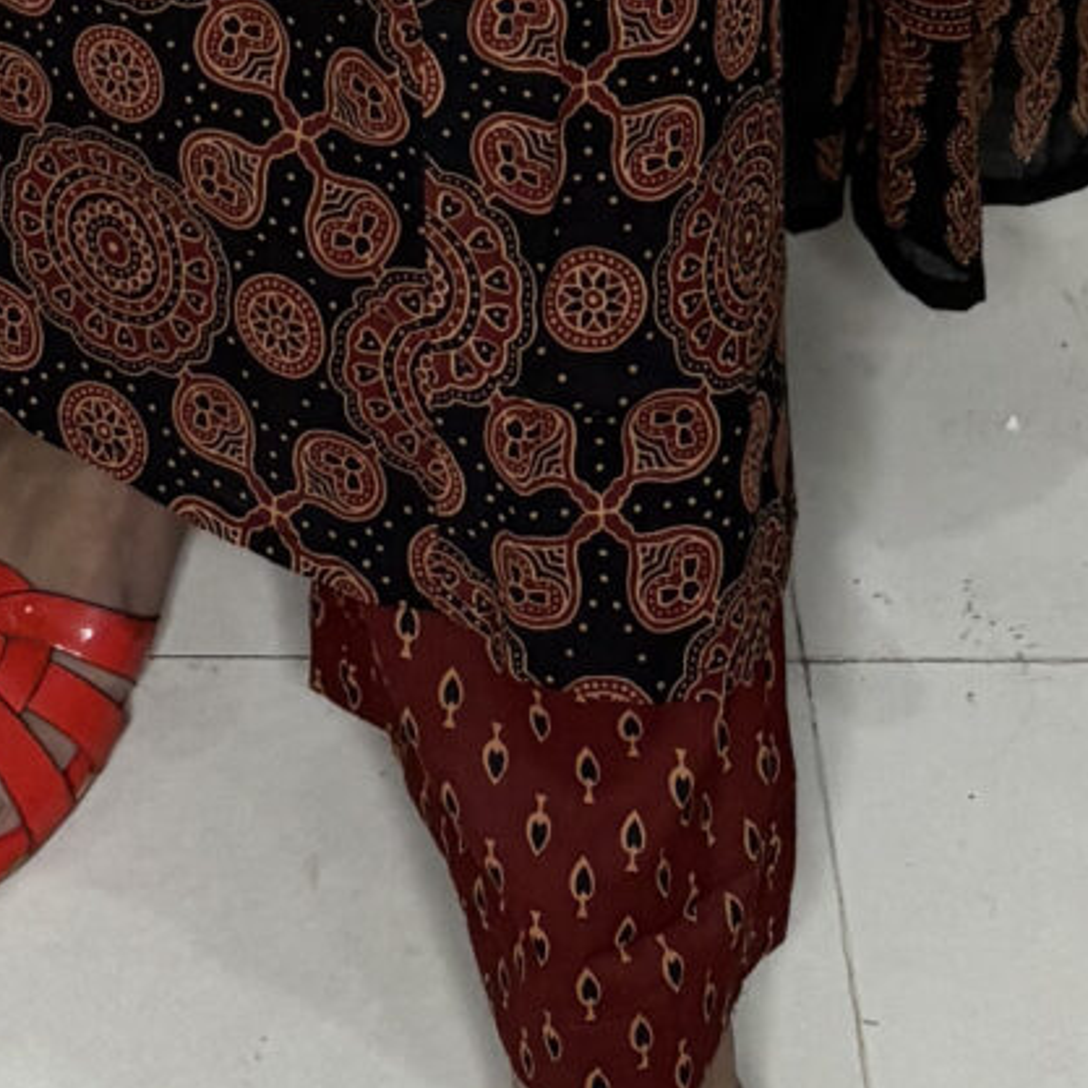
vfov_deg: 9.9
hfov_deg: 12.3
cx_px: 70
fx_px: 5014
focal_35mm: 141
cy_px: -2012
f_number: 1.6
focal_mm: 5.96
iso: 160
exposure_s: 1/50
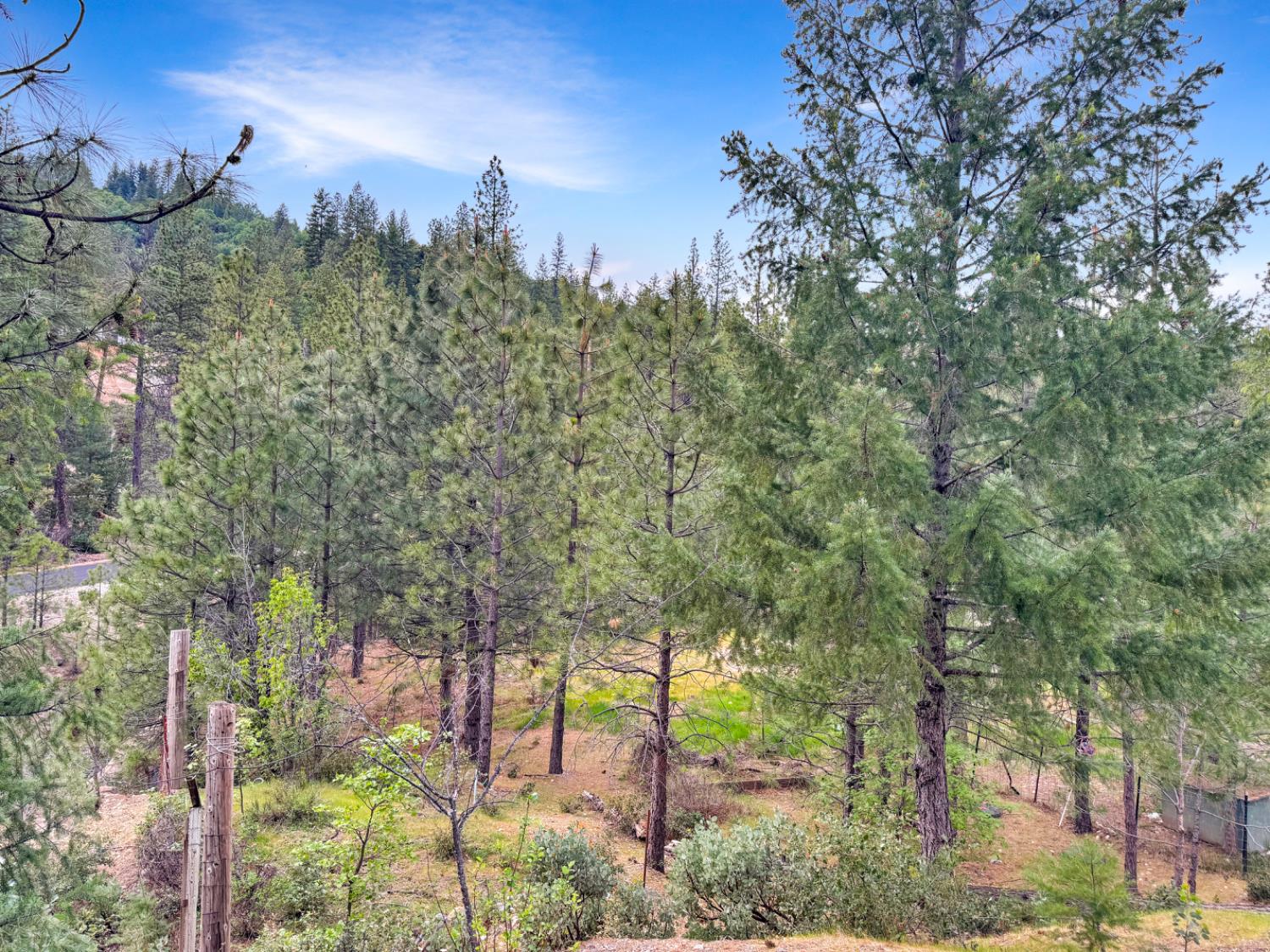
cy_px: 476
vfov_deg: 56.8
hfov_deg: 71.6
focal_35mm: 24
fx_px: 881
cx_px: 635
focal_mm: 6.76
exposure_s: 1/288
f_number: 1.78
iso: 80
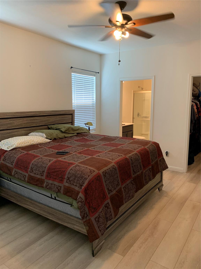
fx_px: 201
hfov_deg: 53.1
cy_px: 134
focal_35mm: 26
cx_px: 100
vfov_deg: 67.3
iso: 80
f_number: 1.8
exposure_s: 1/60
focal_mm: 4.25
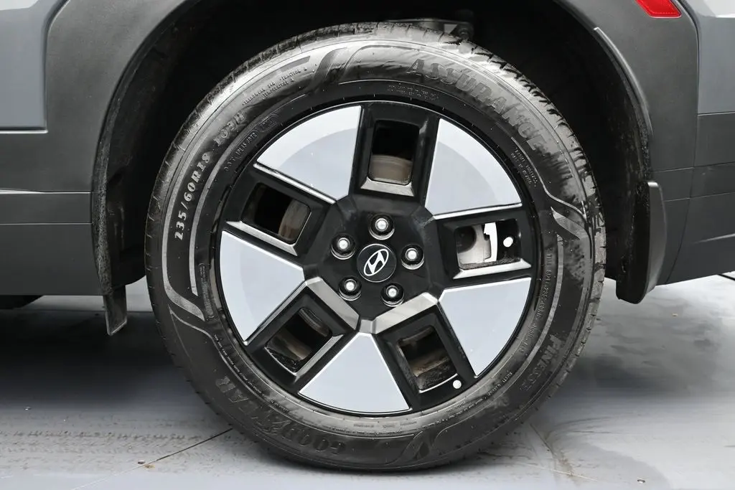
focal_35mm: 38
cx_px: 368
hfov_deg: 51.3
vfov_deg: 35.5
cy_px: 245
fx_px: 766
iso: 2000
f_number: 4.2
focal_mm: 25
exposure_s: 1/125
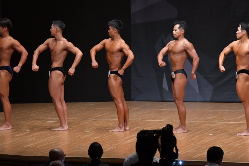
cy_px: 83
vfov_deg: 6.3
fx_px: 1500
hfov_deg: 9.5
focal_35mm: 217
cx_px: 124
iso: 6400
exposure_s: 1/400
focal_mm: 145
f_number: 5.6
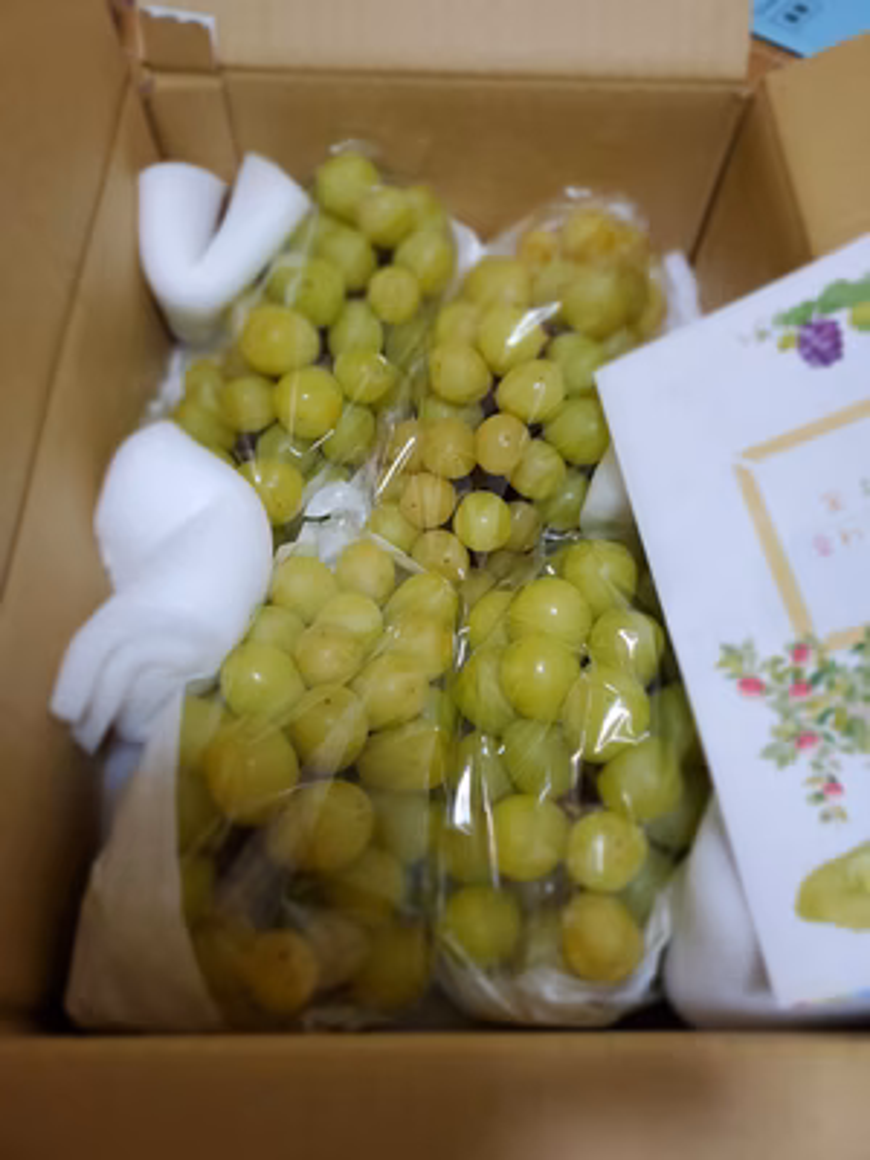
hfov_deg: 53.1
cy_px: 580
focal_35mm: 26
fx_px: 871
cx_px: 435
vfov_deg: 67.3
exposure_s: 1/60
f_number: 1.5
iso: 160
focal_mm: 4.3
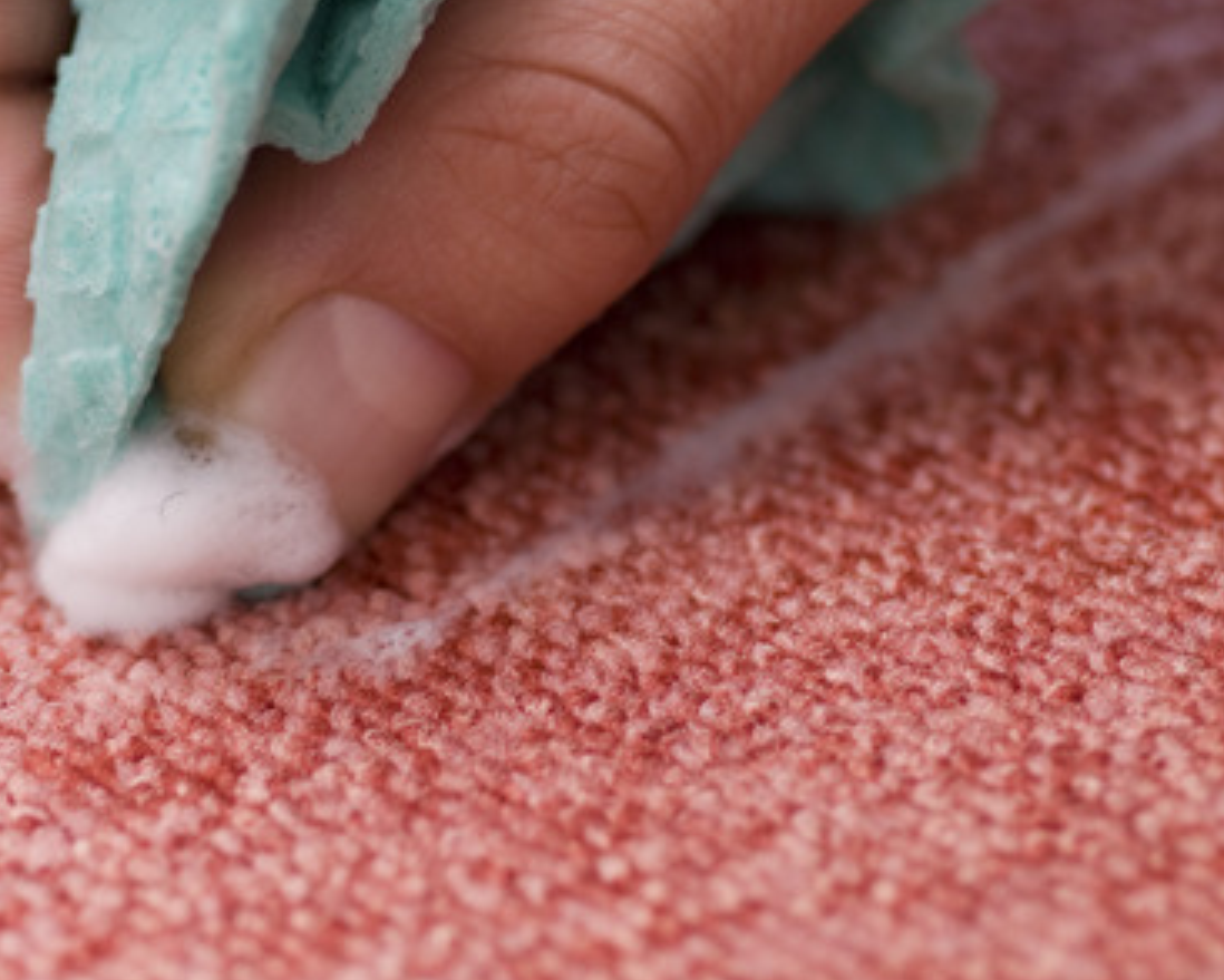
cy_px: 345
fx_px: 9784
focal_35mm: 270
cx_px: 311
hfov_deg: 7.2
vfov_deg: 5.7
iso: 100
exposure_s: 1/60
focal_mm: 90
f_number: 4
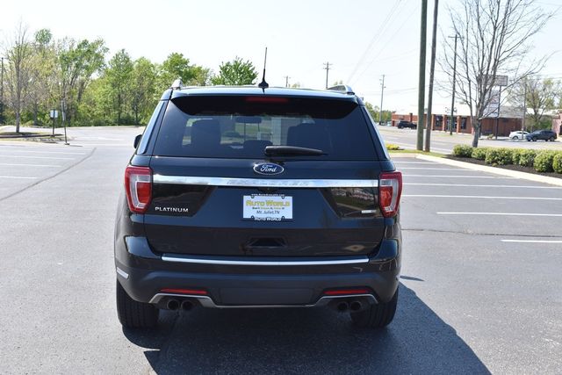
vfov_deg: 29.0
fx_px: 726
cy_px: 188
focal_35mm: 46
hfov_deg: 42.3
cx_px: 281
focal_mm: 31
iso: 180
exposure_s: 1/250
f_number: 8
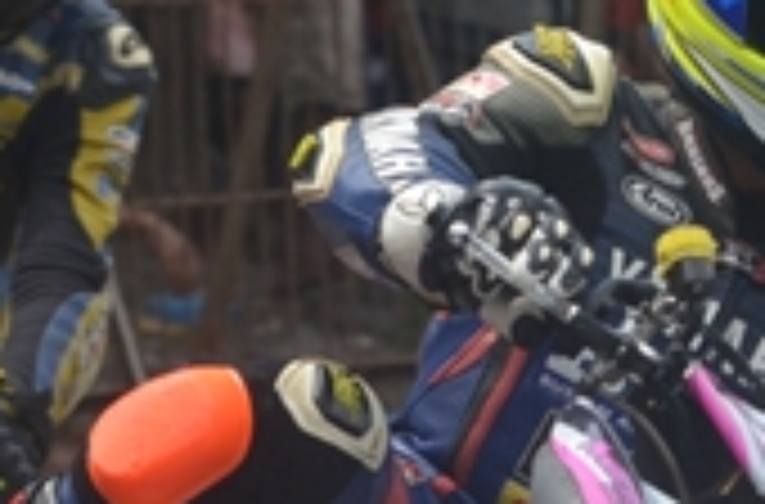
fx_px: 17975
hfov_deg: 2.4
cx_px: 360
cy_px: 574
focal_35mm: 849
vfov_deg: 1.6
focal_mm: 160
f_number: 8
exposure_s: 1/1000
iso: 500
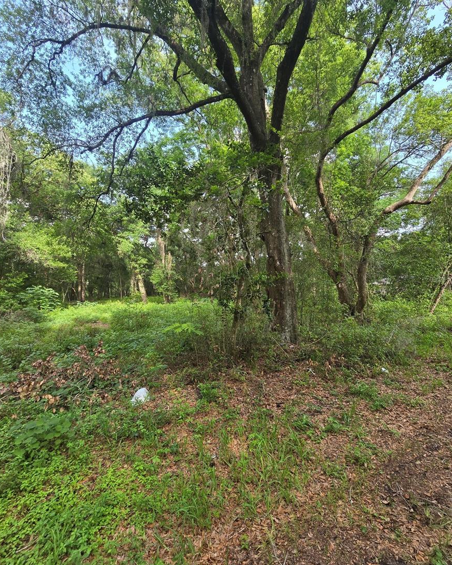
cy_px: 278
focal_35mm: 14
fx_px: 234
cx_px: 229
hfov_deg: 88.0
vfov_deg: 100.7
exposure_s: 1/229
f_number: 2.2
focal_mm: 2.2
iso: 50
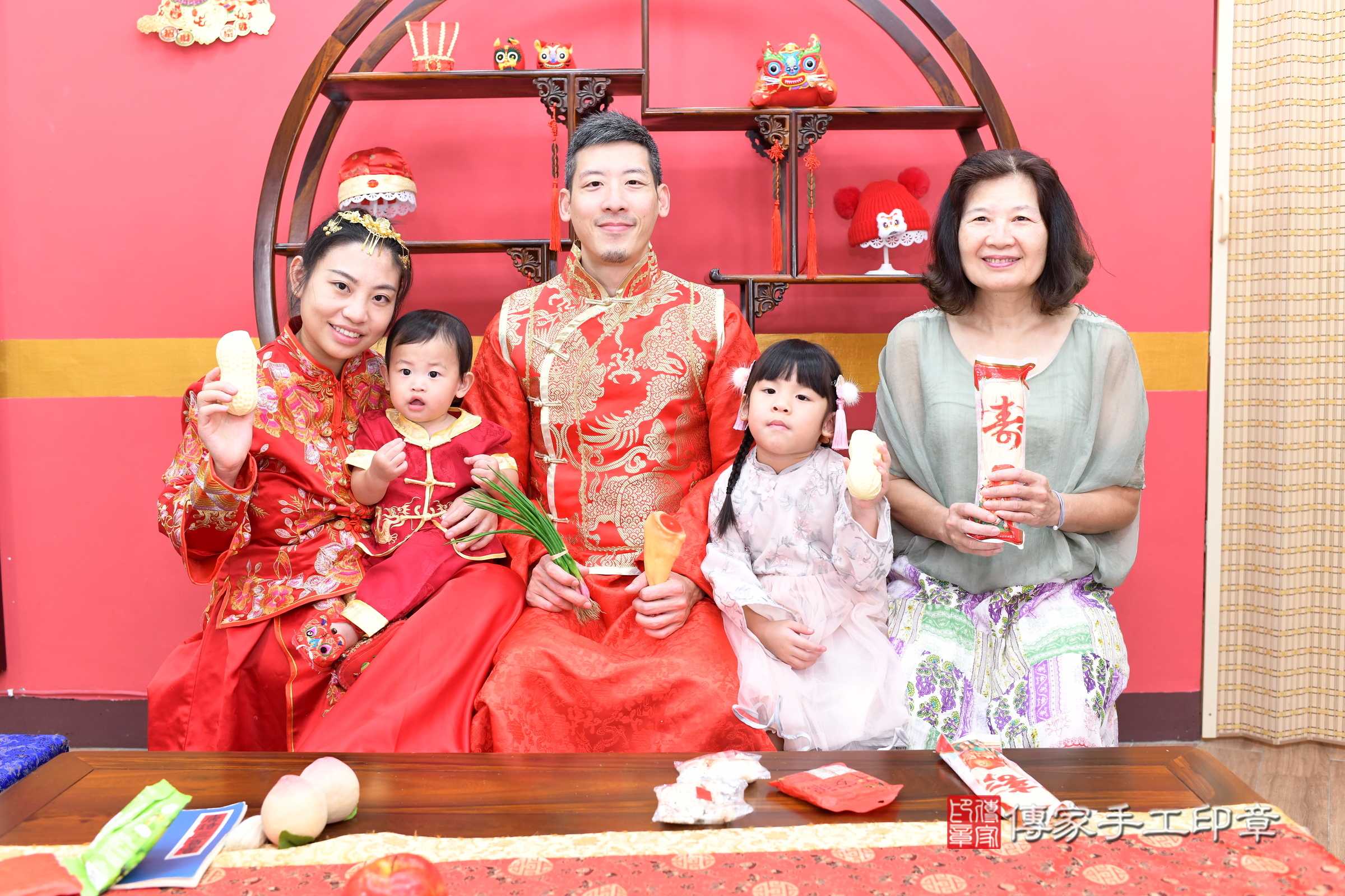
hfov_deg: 54.4
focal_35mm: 35
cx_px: 672
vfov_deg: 37.9
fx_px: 1308
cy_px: 448
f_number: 4.5
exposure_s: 1/200
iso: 1000
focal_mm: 35
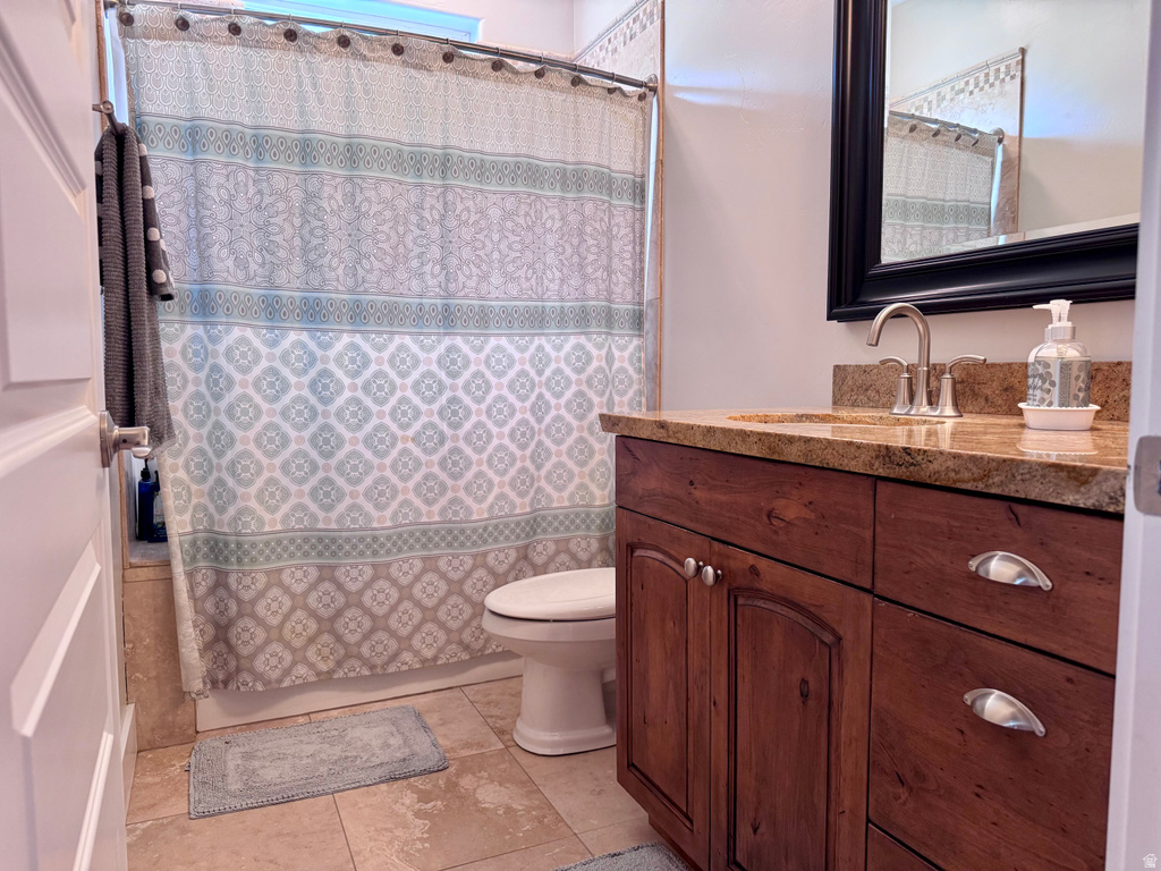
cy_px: 436
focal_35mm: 24
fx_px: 805
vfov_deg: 56.8
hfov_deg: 71.6
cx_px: 580
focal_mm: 6.76
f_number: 1.78
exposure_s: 1/60
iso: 250
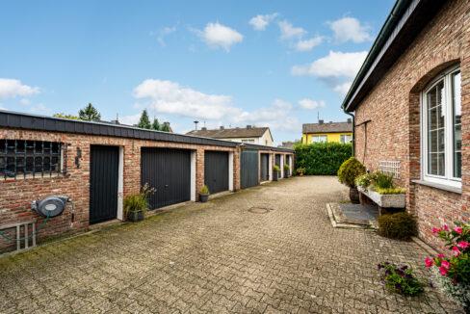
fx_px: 196
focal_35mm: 15
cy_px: 157
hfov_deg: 100.4
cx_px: 235
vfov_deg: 77.4
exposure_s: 1/200
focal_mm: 15
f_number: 9
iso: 200
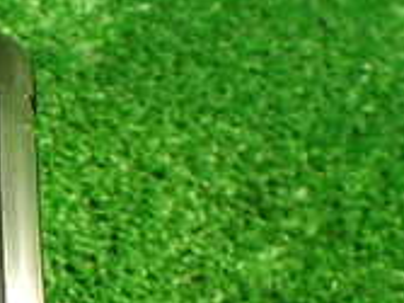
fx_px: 1260
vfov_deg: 13.6
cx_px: -109
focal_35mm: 108
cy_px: 252
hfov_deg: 17.2
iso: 640
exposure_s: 1/125
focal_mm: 5.4
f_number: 2.3
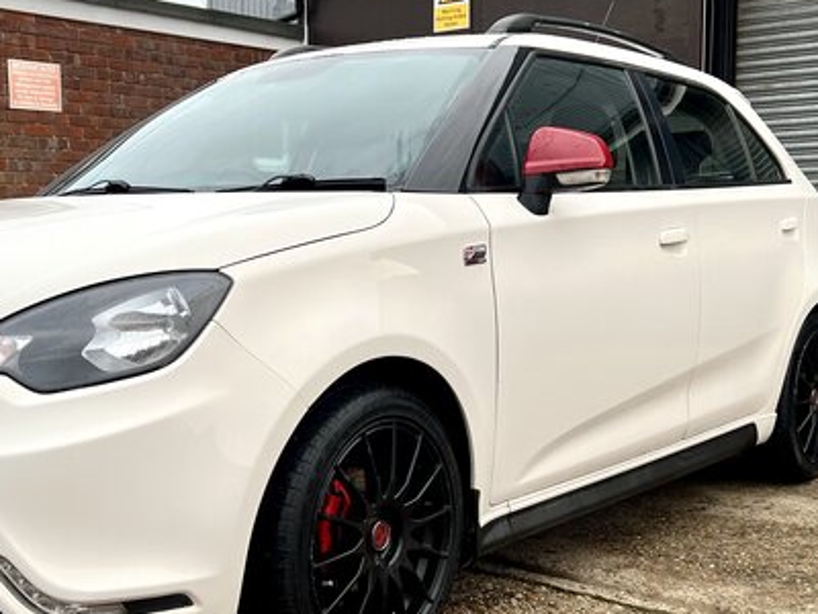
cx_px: 311
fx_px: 1229
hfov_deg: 36.6
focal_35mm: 52
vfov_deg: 28.0
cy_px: 323
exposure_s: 1/578
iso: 50
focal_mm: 5.7
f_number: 1.5
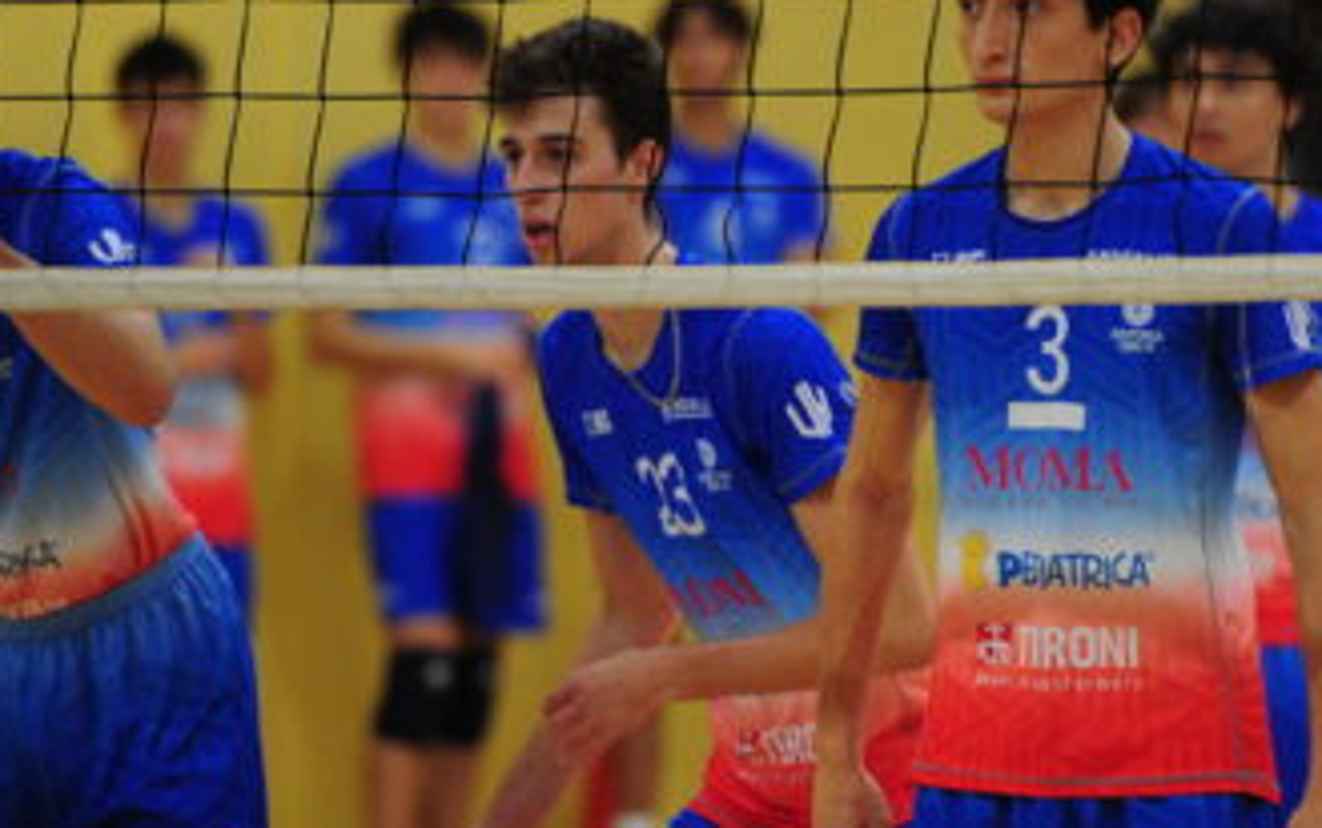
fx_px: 14491
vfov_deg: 3.3
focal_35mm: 402
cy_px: 498
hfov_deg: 5.2
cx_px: 804
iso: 4000
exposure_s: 1/800
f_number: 3.5
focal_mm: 200
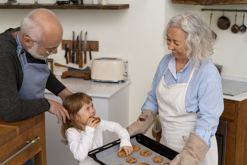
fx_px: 377
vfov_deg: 24.6
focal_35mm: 55
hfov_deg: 36.2
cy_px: 82
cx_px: 124
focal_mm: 55
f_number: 2.8
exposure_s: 1/250
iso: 100
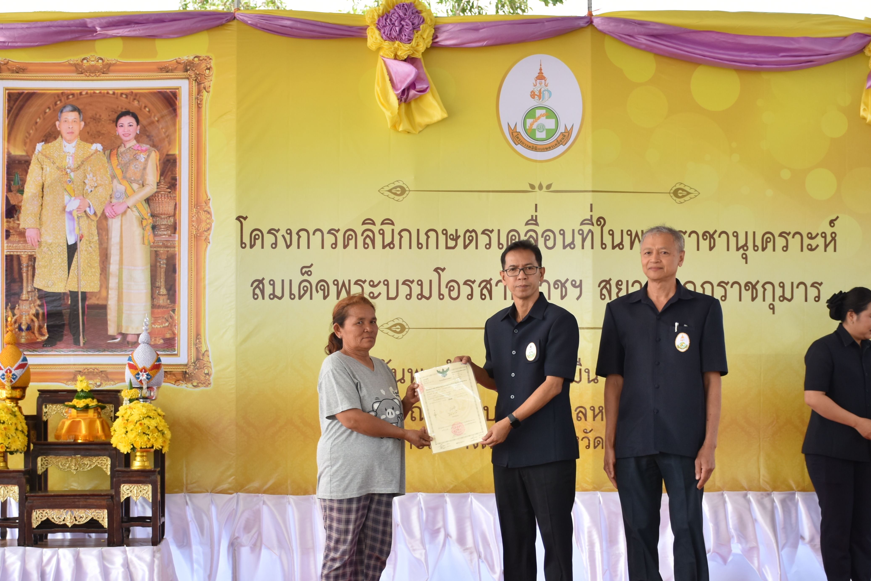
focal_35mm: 74
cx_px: 412
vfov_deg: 18.4
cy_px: 346
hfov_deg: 27.3
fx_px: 1790
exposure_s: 1/250
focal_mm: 34
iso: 140
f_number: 4.2
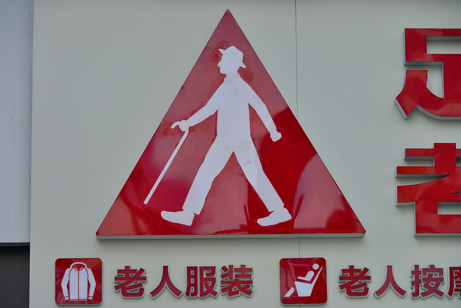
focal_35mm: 165
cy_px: 154
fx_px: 2113
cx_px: 230
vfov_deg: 8.3
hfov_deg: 12.5
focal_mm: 165
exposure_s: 1/500
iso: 250
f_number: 7.1
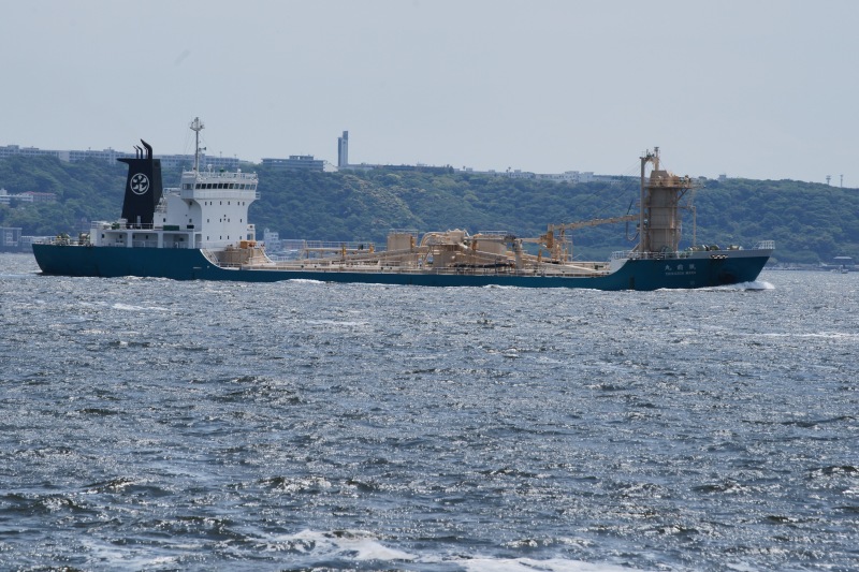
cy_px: 286
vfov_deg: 6.0
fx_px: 5487
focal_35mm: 230
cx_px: 430
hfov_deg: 9.0
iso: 200
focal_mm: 230
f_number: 13
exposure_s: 1/500
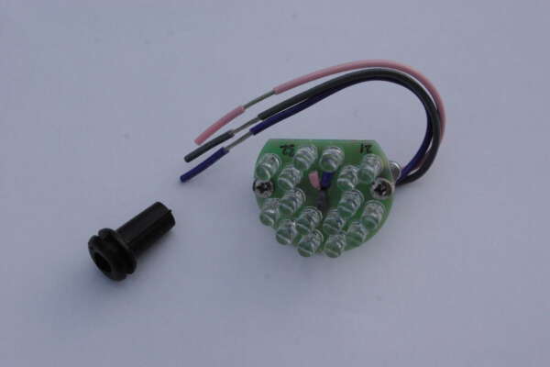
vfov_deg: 15.2
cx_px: 275
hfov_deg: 22.6
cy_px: 184
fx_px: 1375
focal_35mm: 90
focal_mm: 60
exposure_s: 1/1000
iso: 1600
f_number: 13
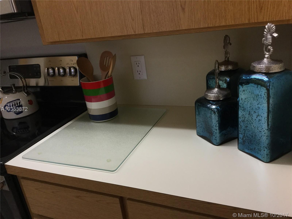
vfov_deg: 45.4
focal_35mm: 31
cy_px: 110
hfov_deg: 58.4
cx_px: 146
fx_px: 261
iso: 80
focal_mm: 3.3
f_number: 2.4
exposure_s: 1/30
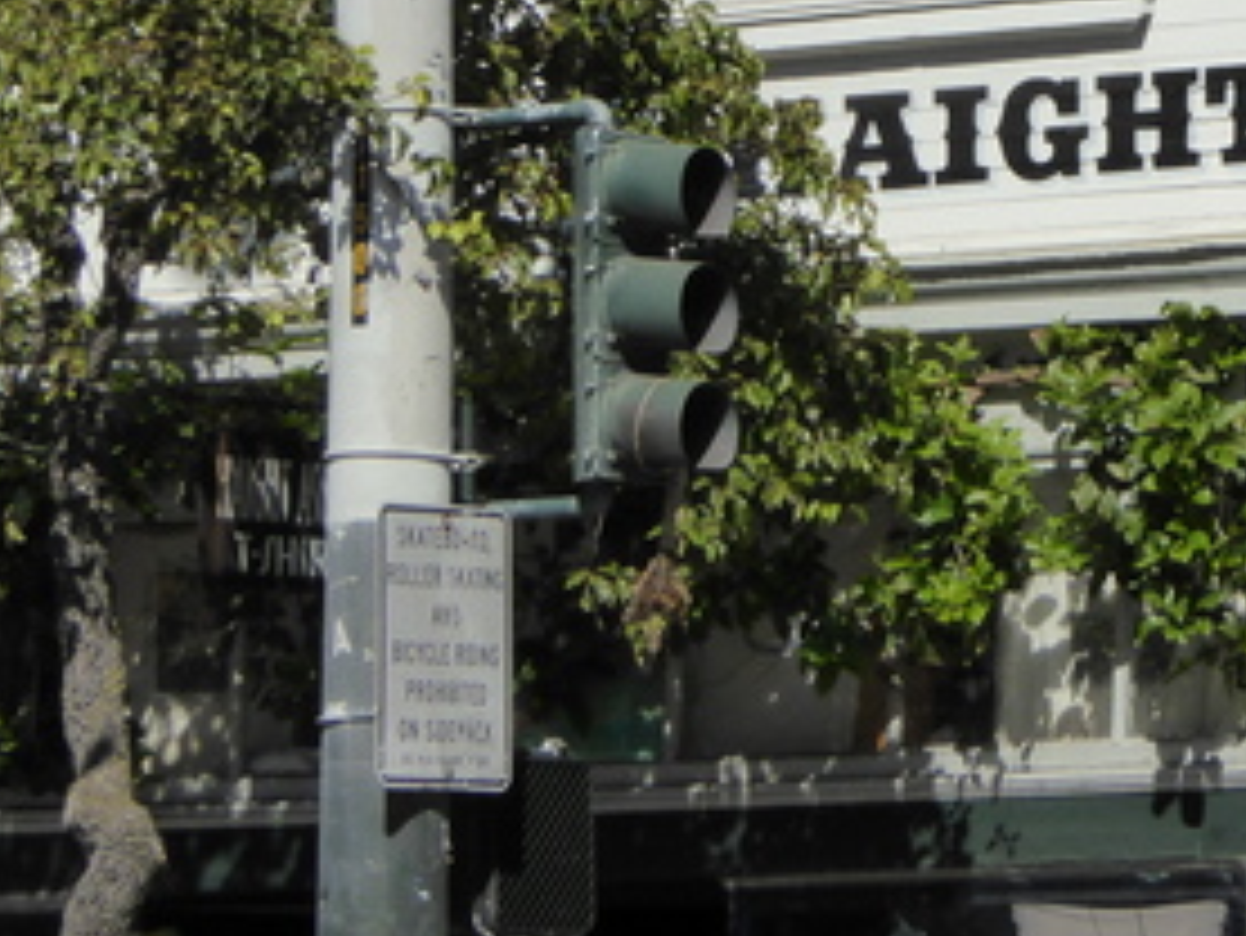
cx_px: 1057
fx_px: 11703
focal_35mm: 325
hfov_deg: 6.1
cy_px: 4
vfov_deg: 4.6
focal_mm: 24.2
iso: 200
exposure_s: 1/640
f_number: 6.3
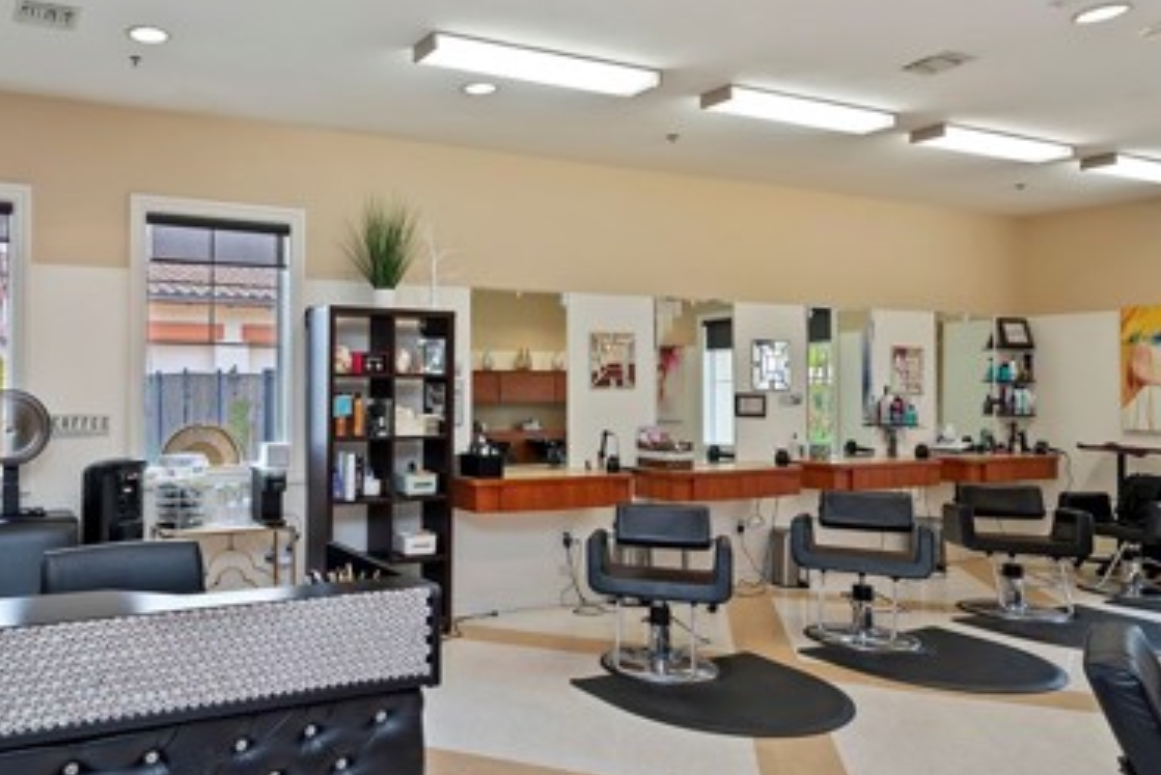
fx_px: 774
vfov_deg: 53.2
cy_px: 408
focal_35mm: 24
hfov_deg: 69.7
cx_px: 317
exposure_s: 1/200
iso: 1250
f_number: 5.6
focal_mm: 14
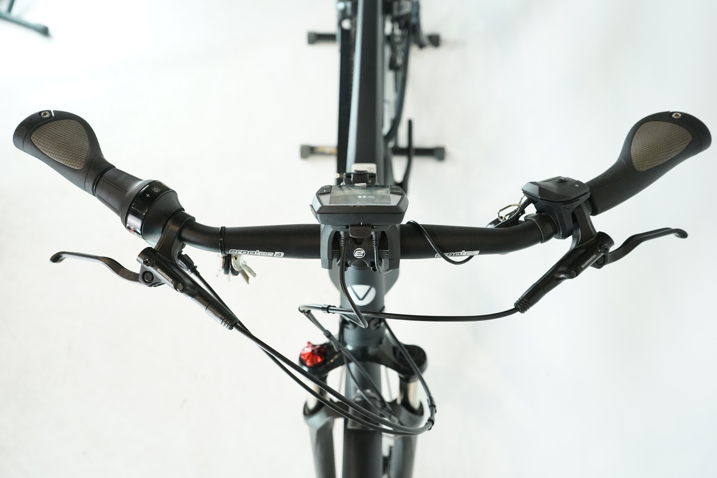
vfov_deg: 38.9
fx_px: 677
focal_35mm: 34
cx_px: 358
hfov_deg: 55.8
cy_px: 239
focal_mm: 34
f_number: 5
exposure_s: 1/200
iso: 2000
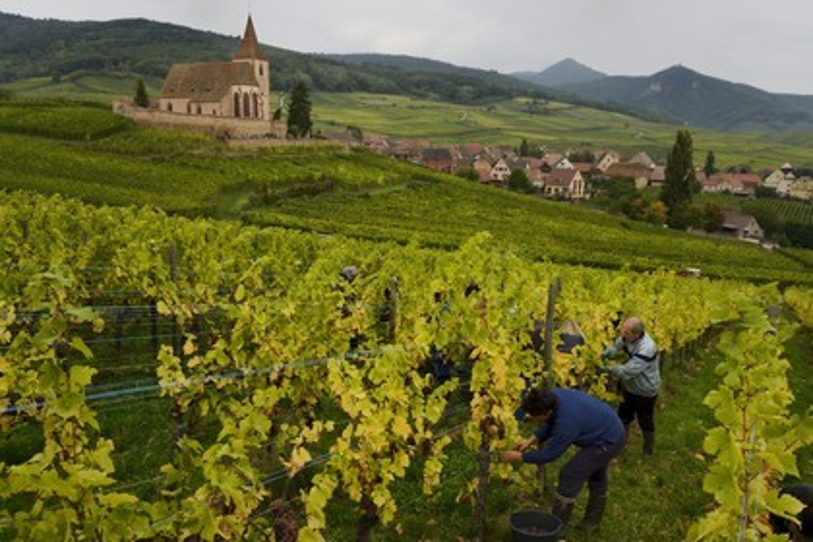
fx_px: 542
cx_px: 406
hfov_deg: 73.7
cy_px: 271
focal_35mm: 24
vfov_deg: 53.1
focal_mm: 24
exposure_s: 1/100
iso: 800
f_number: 10
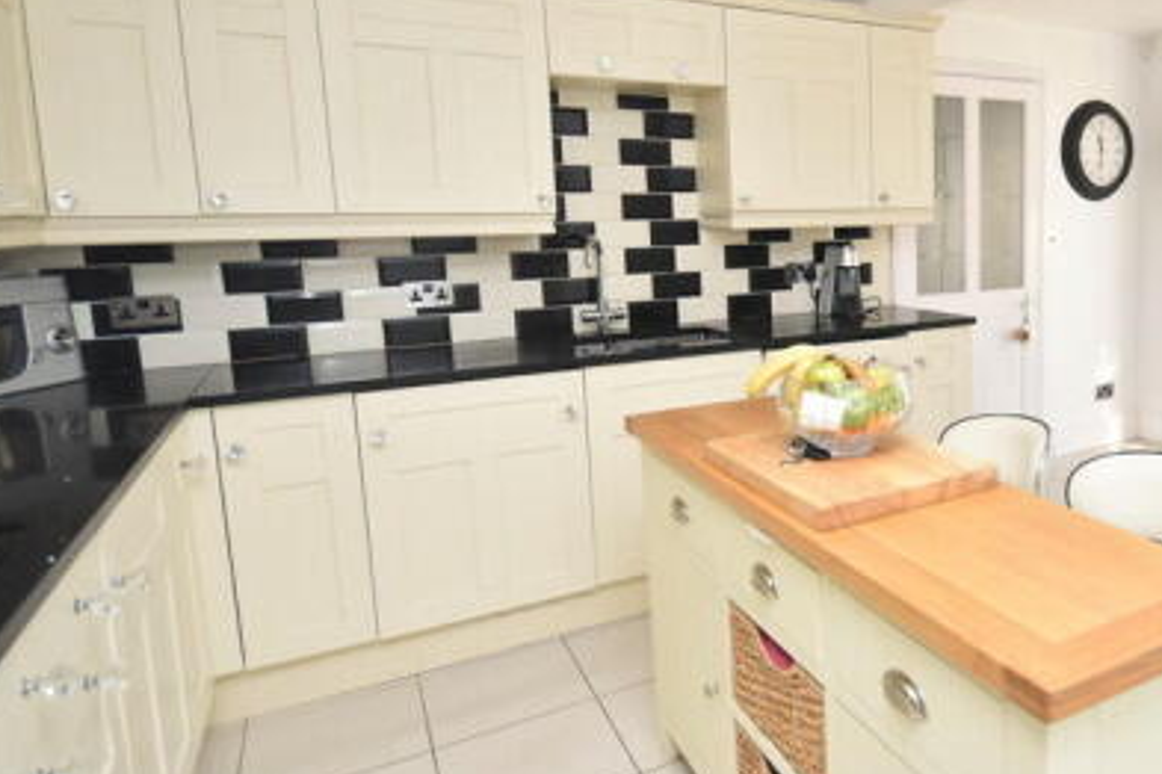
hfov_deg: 66.1
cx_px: 900
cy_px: 323
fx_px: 807
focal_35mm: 25
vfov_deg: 51.1
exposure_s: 1/200
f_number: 5
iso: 450
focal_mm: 10
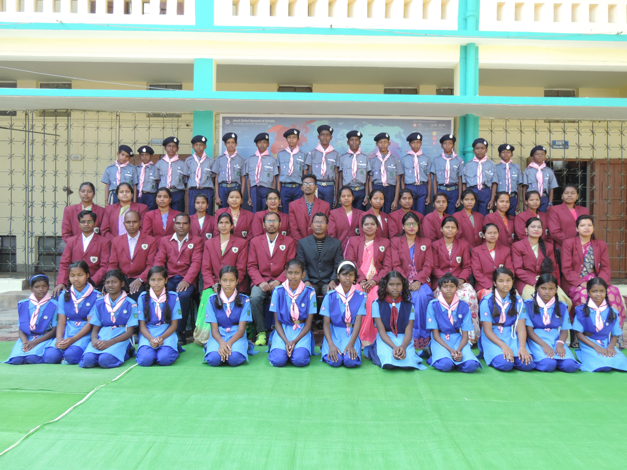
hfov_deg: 60.0
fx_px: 543
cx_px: 314
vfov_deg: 46.8
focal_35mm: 30
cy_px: 235
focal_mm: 5.3
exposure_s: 1/100
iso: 80
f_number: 3.1
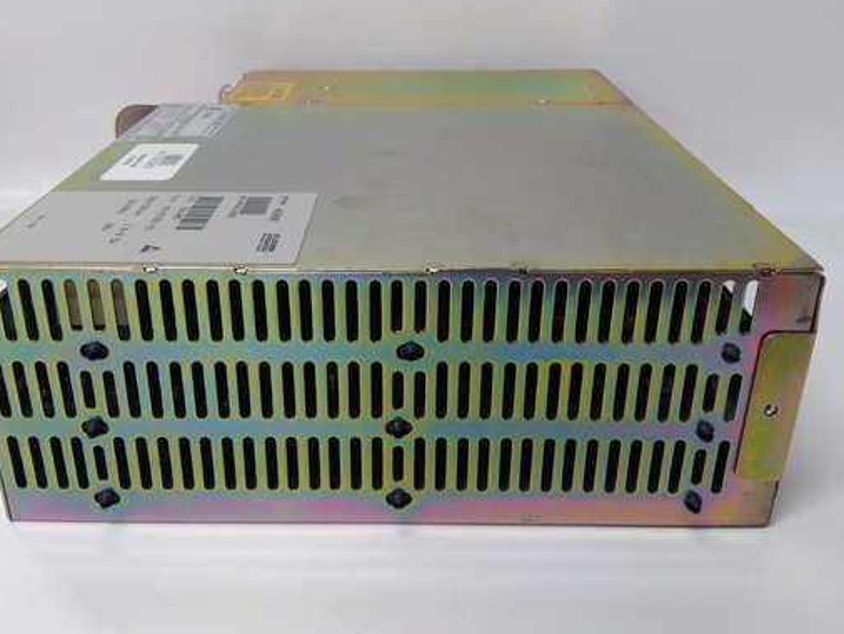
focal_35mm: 32
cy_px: 275
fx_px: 781
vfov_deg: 44.1
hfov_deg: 56.8
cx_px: 402
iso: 211
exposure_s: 1/33
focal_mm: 3.79
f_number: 2
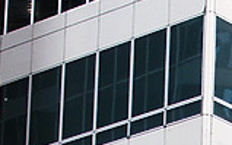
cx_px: 417
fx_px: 2091
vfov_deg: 3.8
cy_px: 482
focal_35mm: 331
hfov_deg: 6.2
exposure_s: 1/60
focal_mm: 11.48
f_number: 3.6
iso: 64
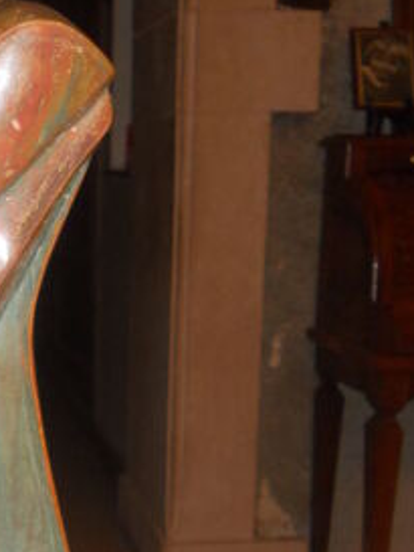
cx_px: -26
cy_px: 398
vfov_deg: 25.7
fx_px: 1195
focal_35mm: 75
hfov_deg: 19.0
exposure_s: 1/25
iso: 200
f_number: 3.5
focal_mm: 5.8
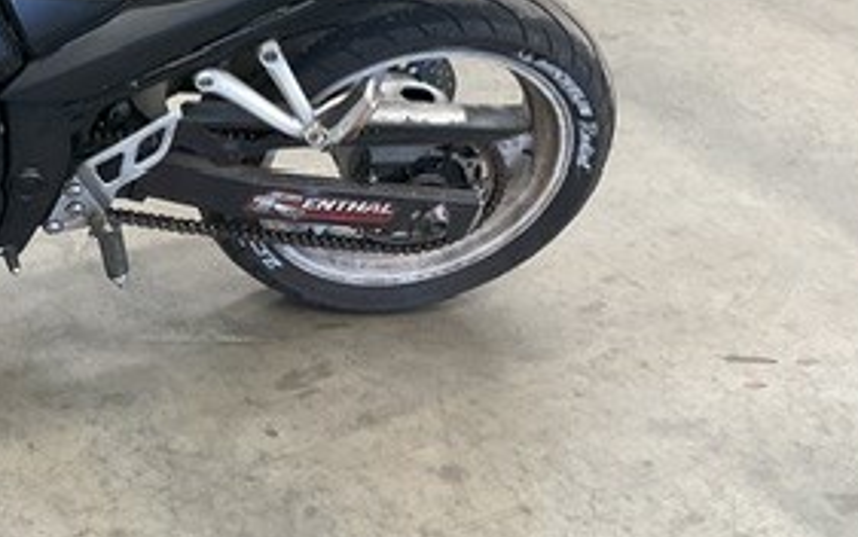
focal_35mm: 70
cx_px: -73
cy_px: 49
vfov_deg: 18.3
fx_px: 1638
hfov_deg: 27.1
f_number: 1.8
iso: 50
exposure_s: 1/60
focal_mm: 3
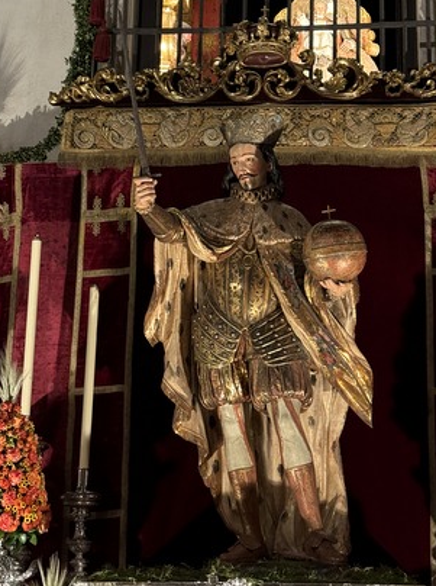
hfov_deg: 19.3
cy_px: 151
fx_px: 1282
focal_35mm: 76
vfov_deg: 25.4
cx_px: 255
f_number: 1.78
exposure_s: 1/25
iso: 500
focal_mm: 6.76
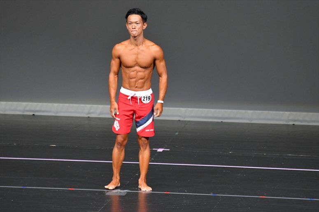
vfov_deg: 3.7
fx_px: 3321
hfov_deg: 5.5
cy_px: 106
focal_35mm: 375
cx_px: 160
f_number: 5.6
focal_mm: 250
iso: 5000
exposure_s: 1/400
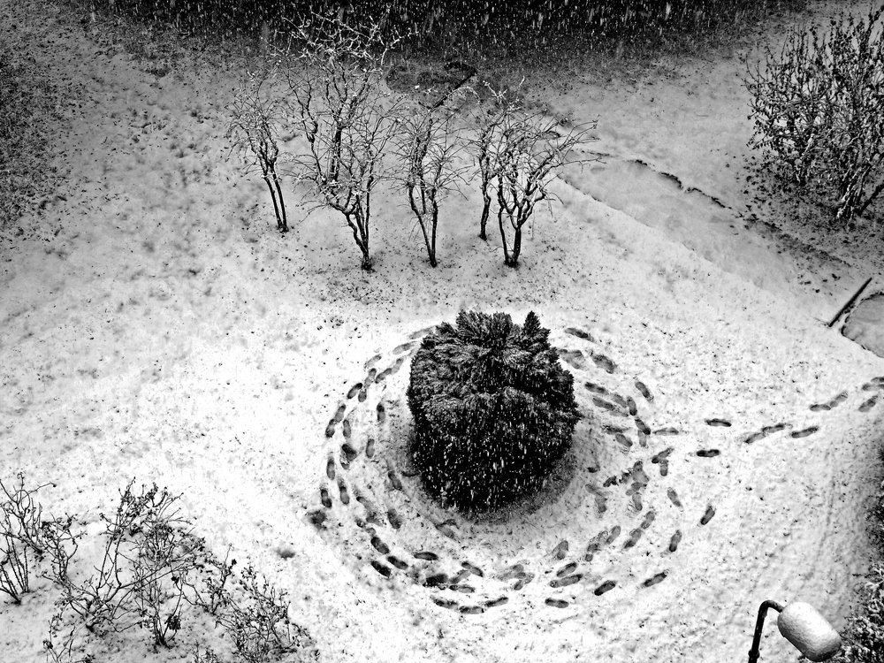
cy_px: 332
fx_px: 1839
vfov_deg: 20.4
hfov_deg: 27.0
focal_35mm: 72
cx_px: 442
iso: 100
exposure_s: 1/100
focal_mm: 12.8
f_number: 3.4
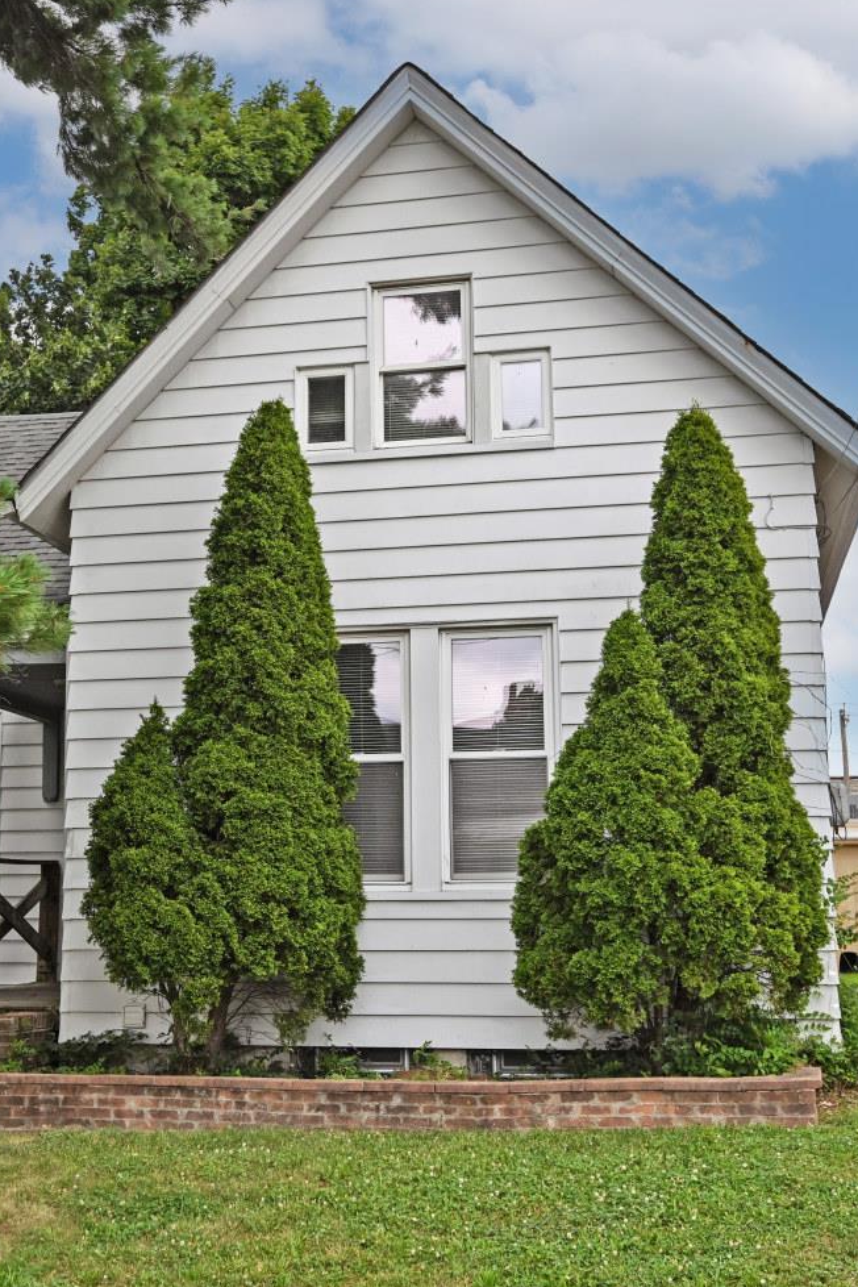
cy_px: 645
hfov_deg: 29.0
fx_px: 1644
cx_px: 259
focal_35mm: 46
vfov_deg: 42.7
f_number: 4
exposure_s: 1/250
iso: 400
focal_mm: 30
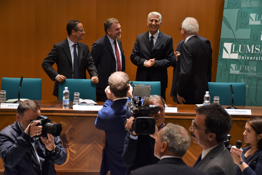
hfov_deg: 22.6
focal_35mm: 90
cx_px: 131
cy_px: 88
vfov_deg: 15.2
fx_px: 655
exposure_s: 1/20
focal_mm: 60
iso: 640
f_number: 5
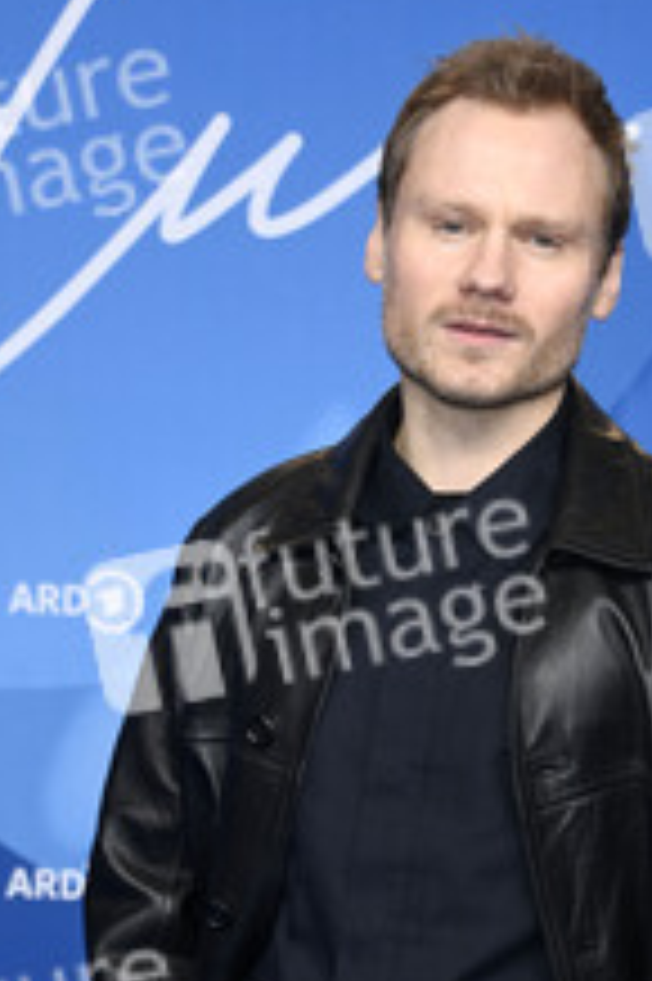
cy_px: 832
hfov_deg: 10.4
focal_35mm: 132
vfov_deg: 15.4
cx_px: 445
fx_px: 3591
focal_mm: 72
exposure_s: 1/250
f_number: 5.6
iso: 1000
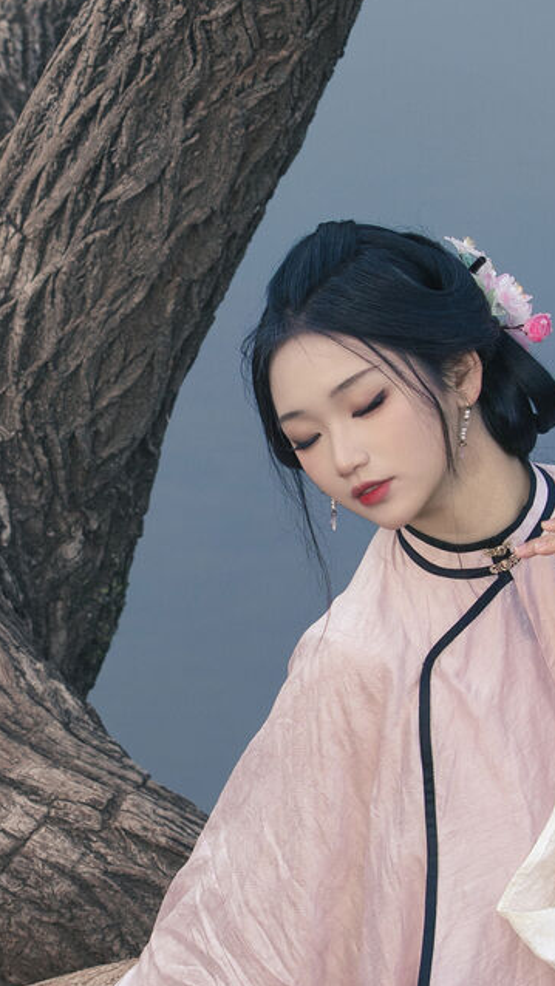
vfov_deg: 10.4
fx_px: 5414
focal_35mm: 207
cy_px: 576
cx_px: 170
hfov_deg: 5.9
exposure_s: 1/200
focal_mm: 70
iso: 400
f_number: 5
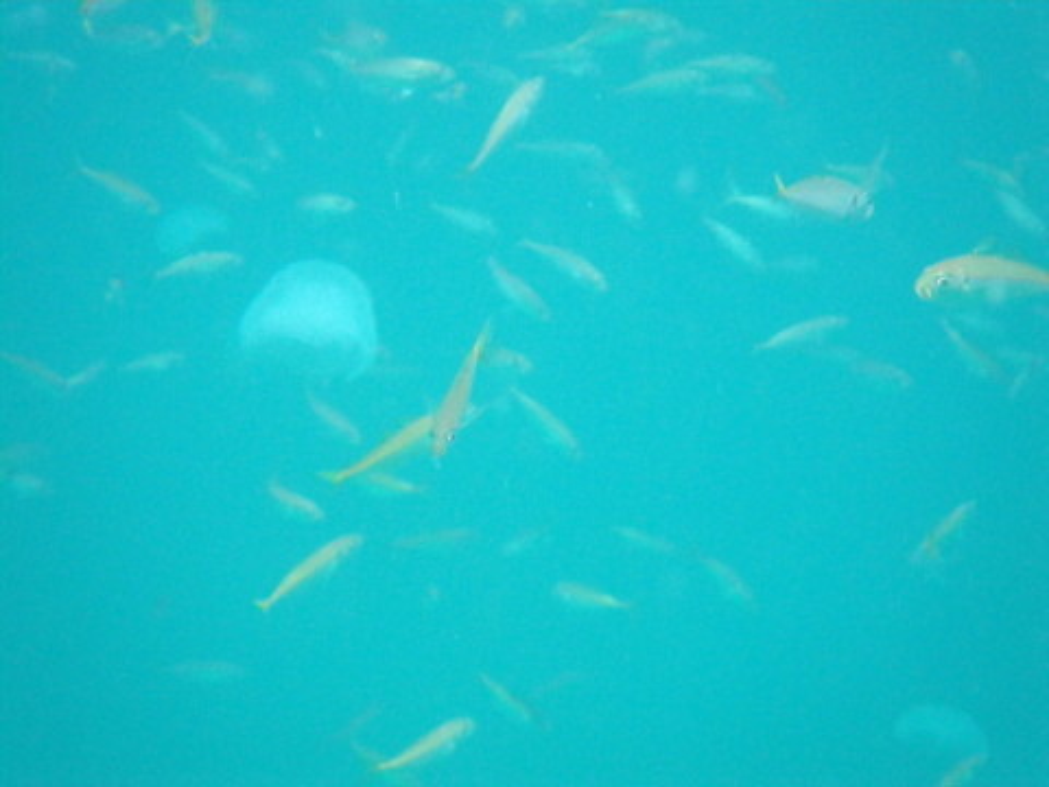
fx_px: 4243
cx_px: 524
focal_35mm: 140
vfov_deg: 10.6
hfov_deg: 14.1
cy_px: 394
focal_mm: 25
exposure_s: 1/250
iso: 800
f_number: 5.5
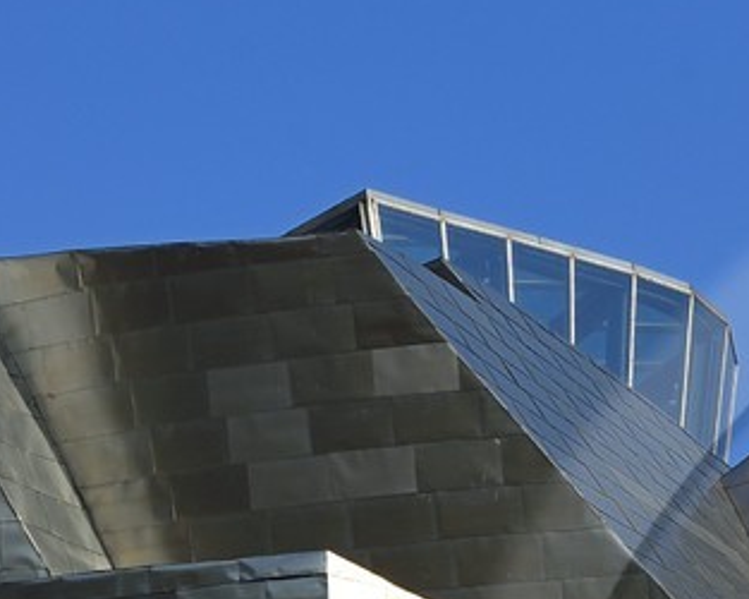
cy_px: 1014
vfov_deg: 3.3
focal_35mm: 470
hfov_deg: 4.1
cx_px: 1388
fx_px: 10412
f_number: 10
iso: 200
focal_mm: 98
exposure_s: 1/400
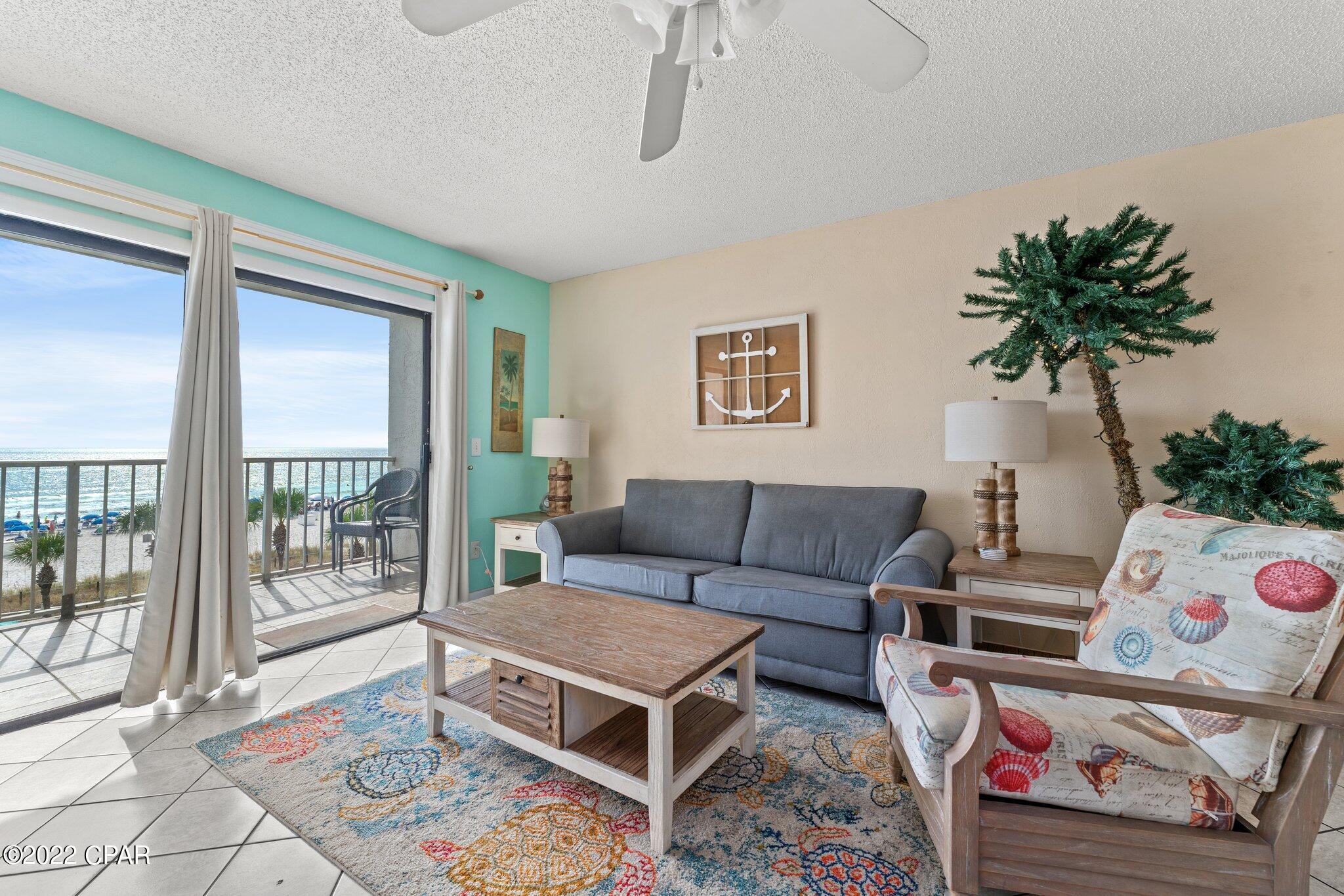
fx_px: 523
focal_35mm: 14
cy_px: 448
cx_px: 672
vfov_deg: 81.2
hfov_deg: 104.3
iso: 400
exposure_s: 1/15
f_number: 8
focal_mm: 14
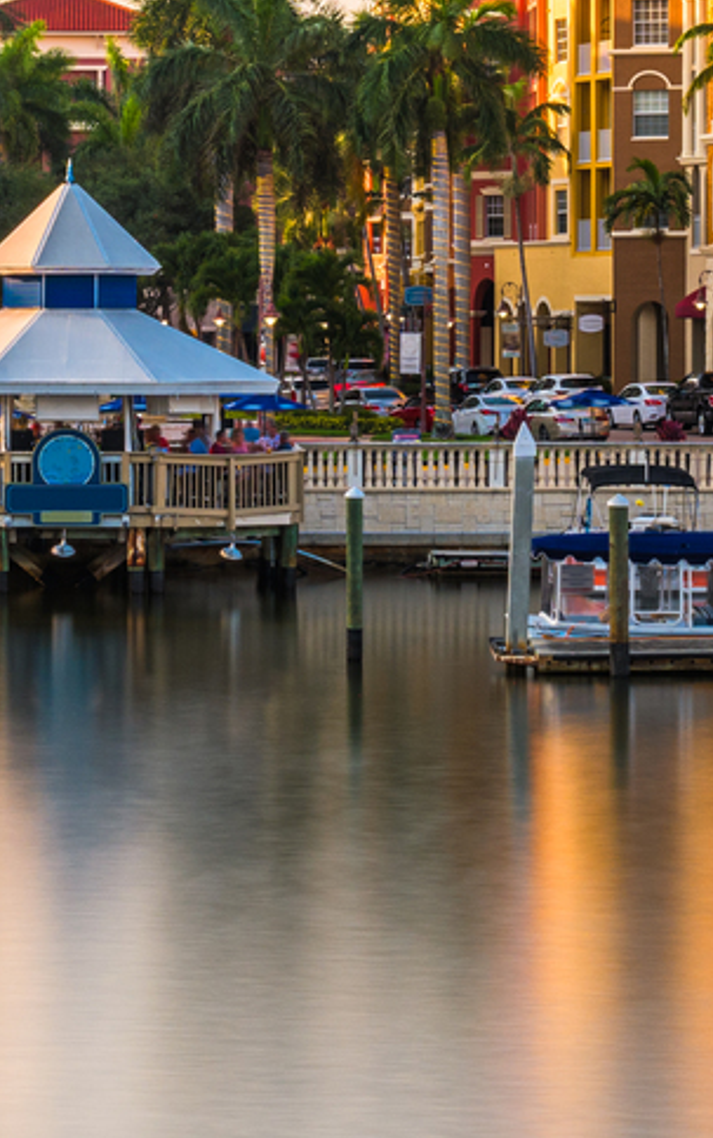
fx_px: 4969
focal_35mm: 160
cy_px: 11
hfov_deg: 8.2
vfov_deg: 12.9
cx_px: 59
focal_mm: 38
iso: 64
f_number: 14
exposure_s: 30
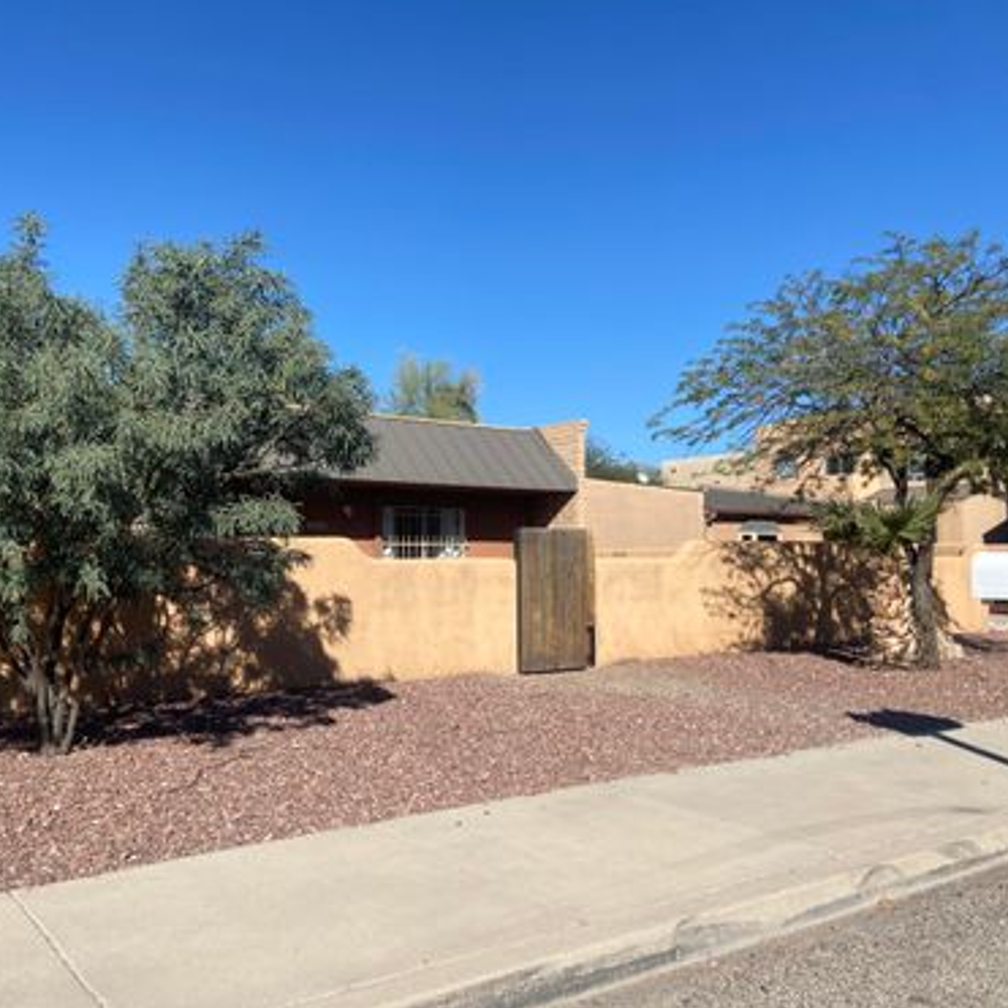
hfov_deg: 52.2
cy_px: 501
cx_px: 399
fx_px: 1021
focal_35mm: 31
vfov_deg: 52.5
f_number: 1.8
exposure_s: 1/3610
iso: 32
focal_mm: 4.25
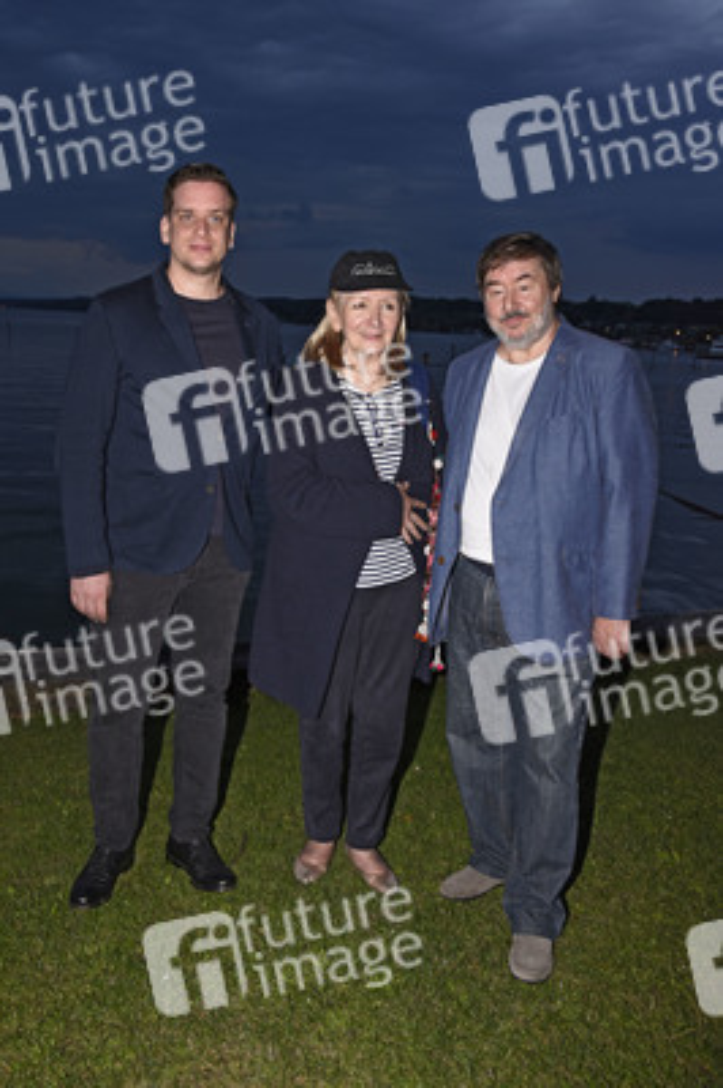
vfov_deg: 62.0
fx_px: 905
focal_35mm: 30
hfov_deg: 43.5
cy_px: 544
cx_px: 362
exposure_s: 1/160
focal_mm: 30
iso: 1000
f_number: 6.3
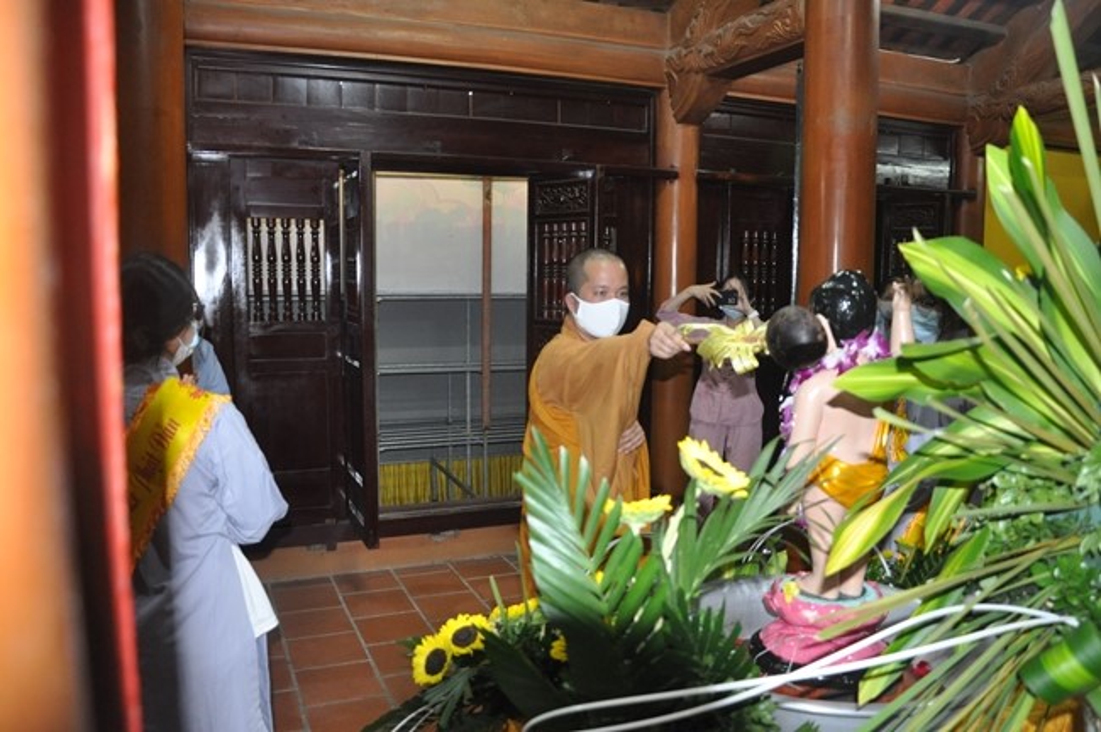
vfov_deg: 47.8
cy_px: 366
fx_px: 825
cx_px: 550
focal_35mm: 27
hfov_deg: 67.4
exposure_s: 1/60
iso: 1250
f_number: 4.5
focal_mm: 18
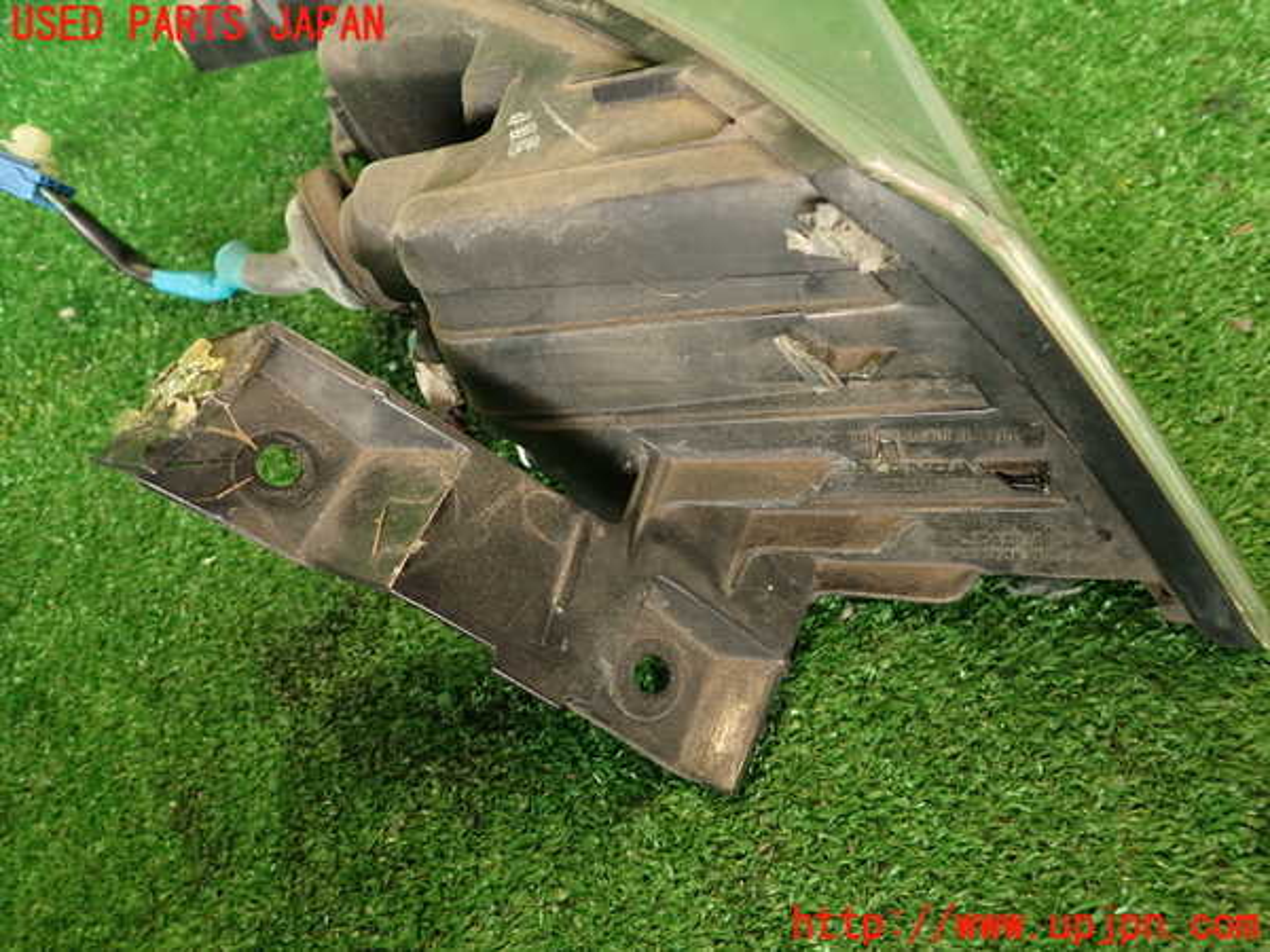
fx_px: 917
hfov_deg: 69.4
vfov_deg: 54.9
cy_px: 476
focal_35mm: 25
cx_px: 635
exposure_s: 1/40
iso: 200
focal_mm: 4.5
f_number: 2
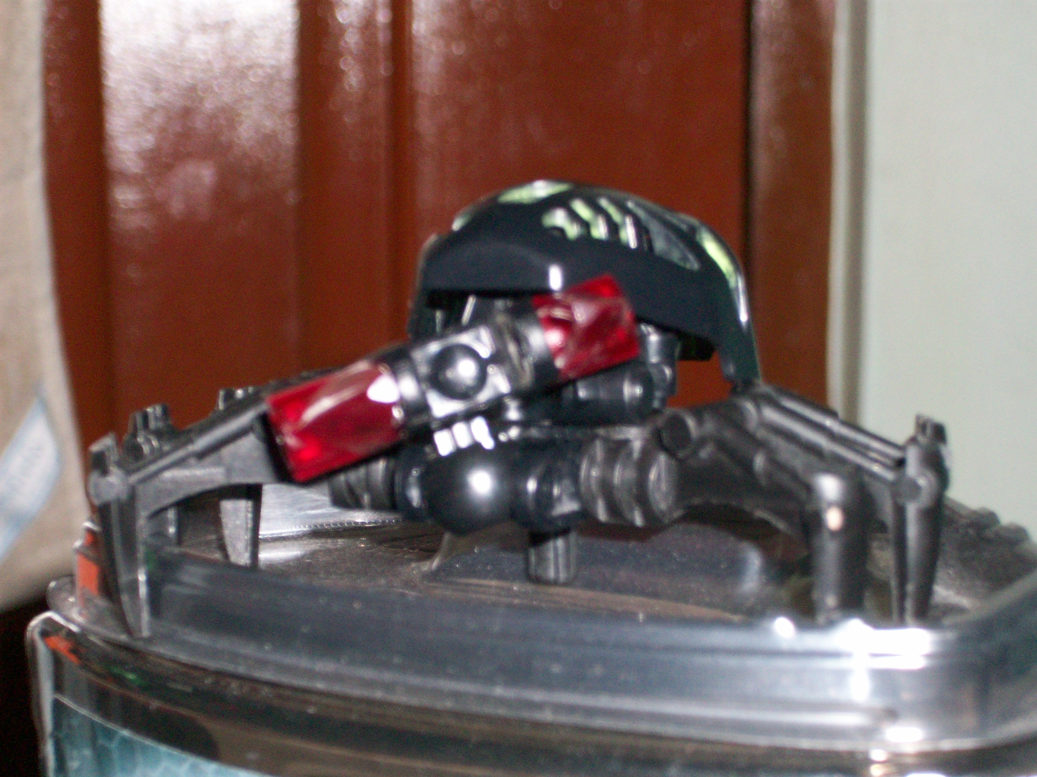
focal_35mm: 102
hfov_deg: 19.3
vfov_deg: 14.5
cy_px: 388
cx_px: 518
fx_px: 3056
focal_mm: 17.1
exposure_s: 1/90.1
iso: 160
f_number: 5.1
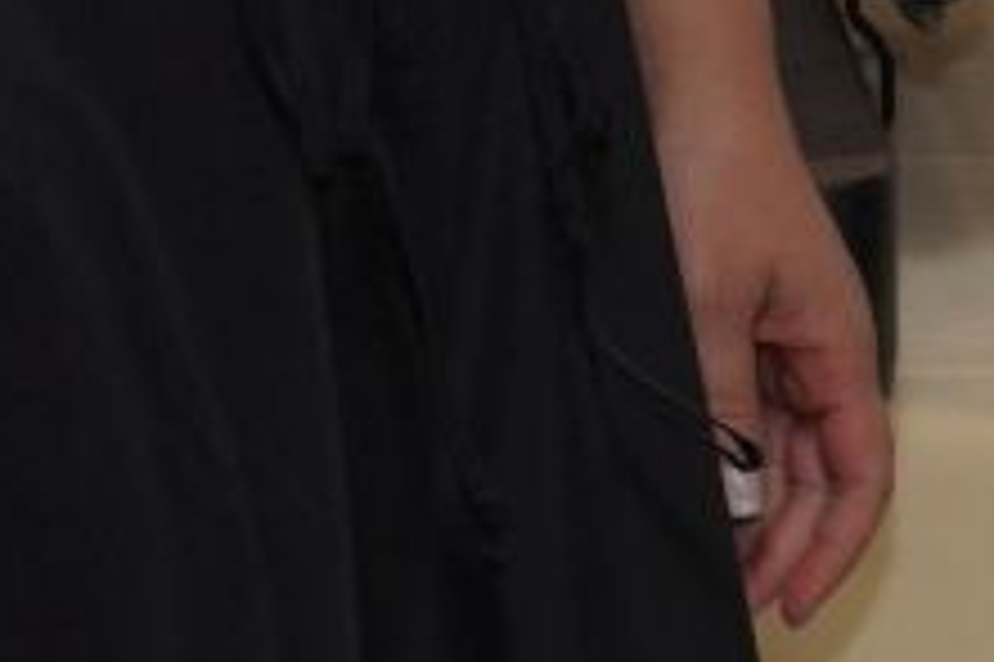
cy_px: -1279
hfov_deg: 4.1
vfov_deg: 2.7
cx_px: 43
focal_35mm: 505
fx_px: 13933
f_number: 5.6
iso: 400
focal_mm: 50
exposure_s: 1/160
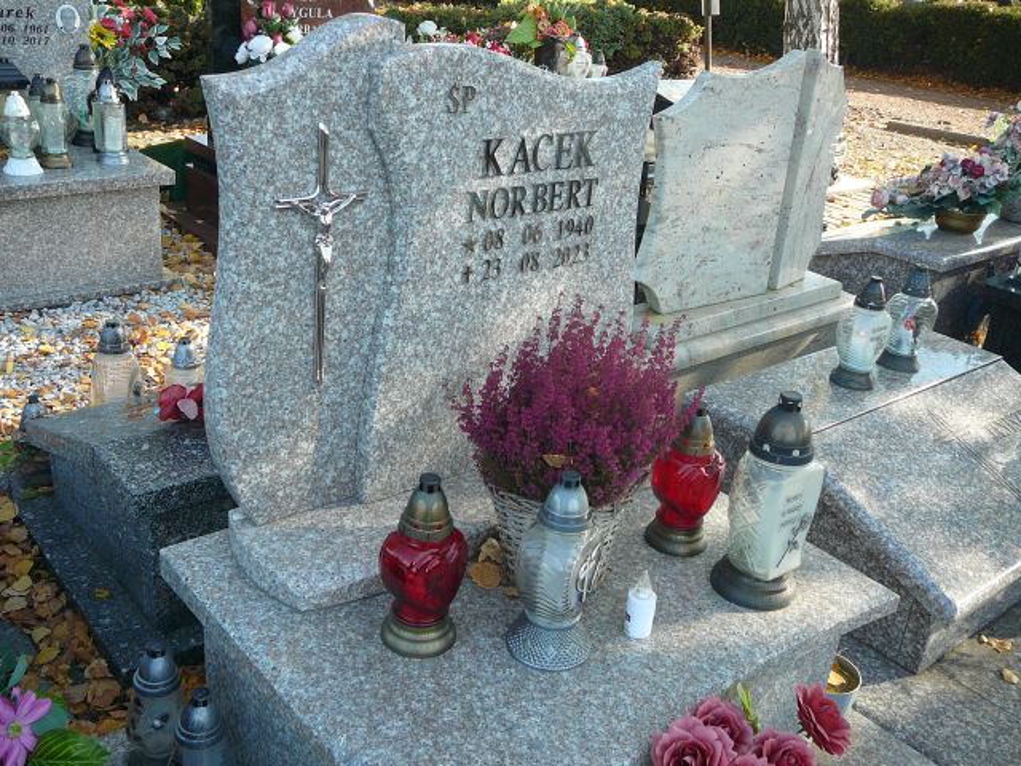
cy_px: 383
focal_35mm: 35
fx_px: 1032
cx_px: 510
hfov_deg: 52.6
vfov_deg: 40.7
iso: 80
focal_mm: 5.2
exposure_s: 1/160
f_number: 2.8
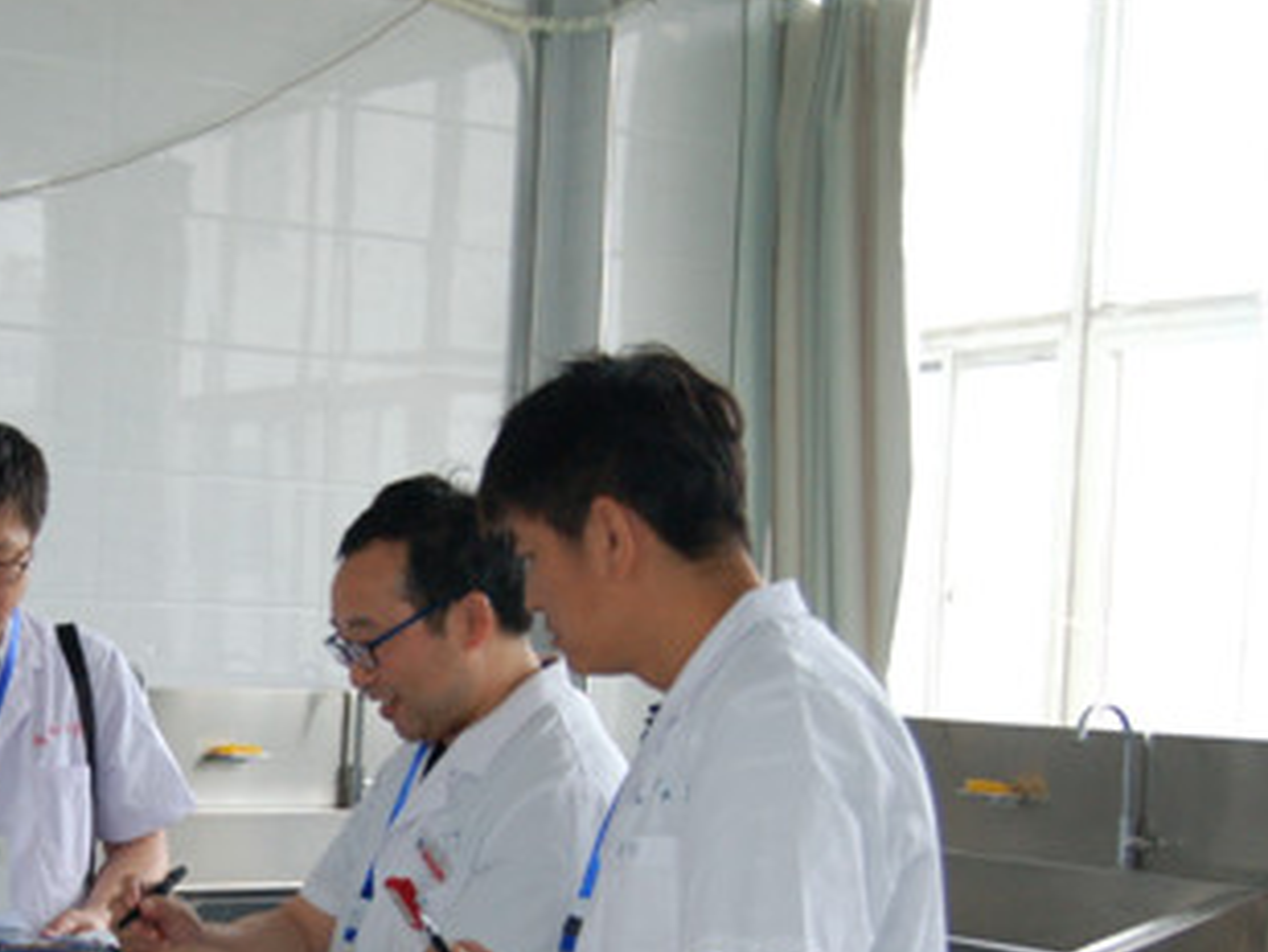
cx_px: 115
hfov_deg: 27.8
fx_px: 2455
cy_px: 800
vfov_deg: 21.6
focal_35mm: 67
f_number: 4
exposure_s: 1/90
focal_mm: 24
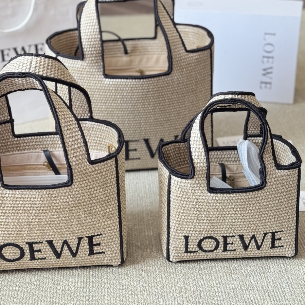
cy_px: 89
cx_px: 128
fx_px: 678
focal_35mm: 68
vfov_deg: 25.2
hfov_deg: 25.3
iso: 125
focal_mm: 6.76
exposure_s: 1/60
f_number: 1.78
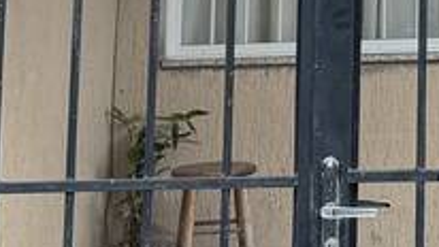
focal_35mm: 183
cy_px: -430
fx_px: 2131
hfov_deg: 11.3
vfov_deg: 6.2
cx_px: 673
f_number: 1.78
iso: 64
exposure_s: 1/161
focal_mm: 6.76
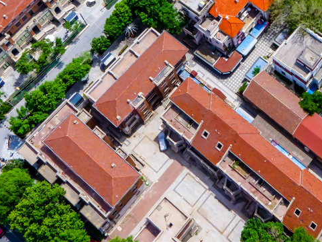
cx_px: 368
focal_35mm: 80
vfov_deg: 16.4
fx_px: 744
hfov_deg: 22.8
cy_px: -145
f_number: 2.8
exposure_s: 1/800
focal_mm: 4.5
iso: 100
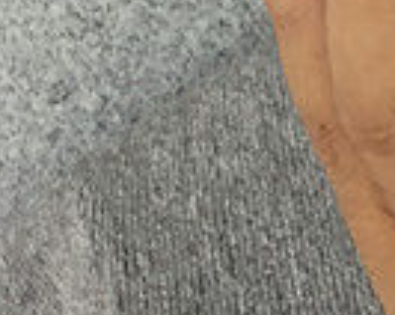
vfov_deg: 6.9
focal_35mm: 205
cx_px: 532
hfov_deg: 9.3
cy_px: -539
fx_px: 2393
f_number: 2.4
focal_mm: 3.3
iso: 25
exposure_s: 1/125
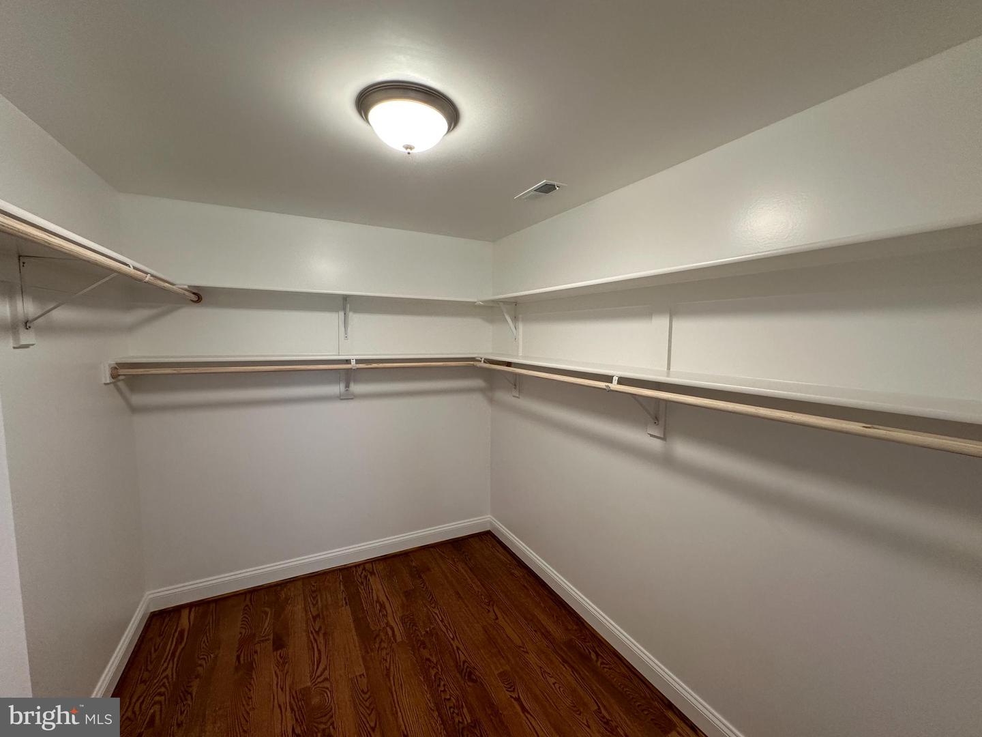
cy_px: 368
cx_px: 491
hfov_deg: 102.1
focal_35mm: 14
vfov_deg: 85.7
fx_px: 397
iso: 200
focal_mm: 2.22
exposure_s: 1/120
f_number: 2.2
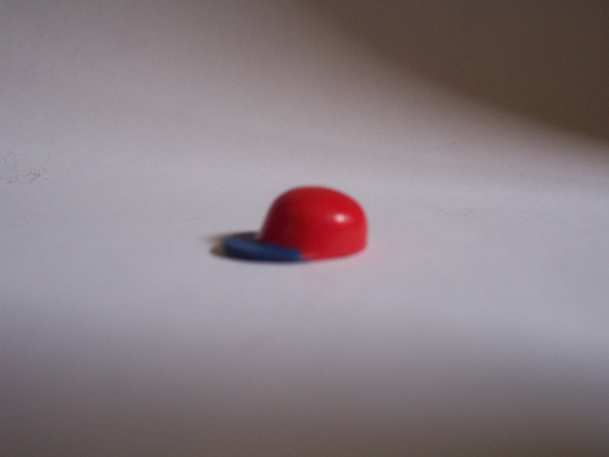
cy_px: 228
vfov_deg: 34.3
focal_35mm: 42
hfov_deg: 44.8
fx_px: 739
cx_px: 304
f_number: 3
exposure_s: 1/20
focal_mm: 7
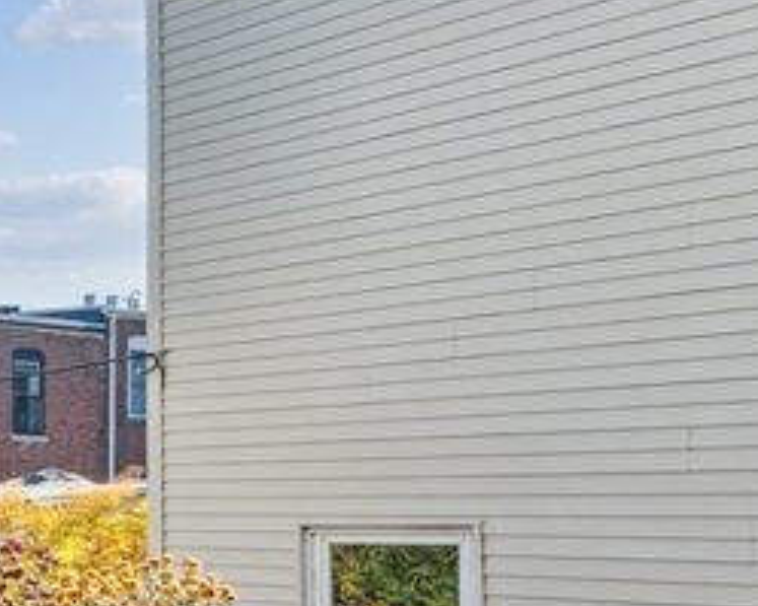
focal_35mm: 54
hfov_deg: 20.1
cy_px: 461
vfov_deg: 27.7
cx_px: -709
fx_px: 1211
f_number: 8
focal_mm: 14
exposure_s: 1/80
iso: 100
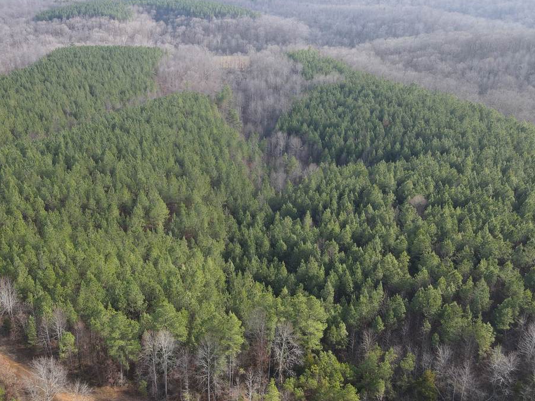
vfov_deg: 41.6
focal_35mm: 34
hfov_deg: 52.6
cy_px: 166
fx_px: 525
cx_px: 166
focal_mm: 4.5
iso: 100
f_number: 2.8
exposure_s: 1/160
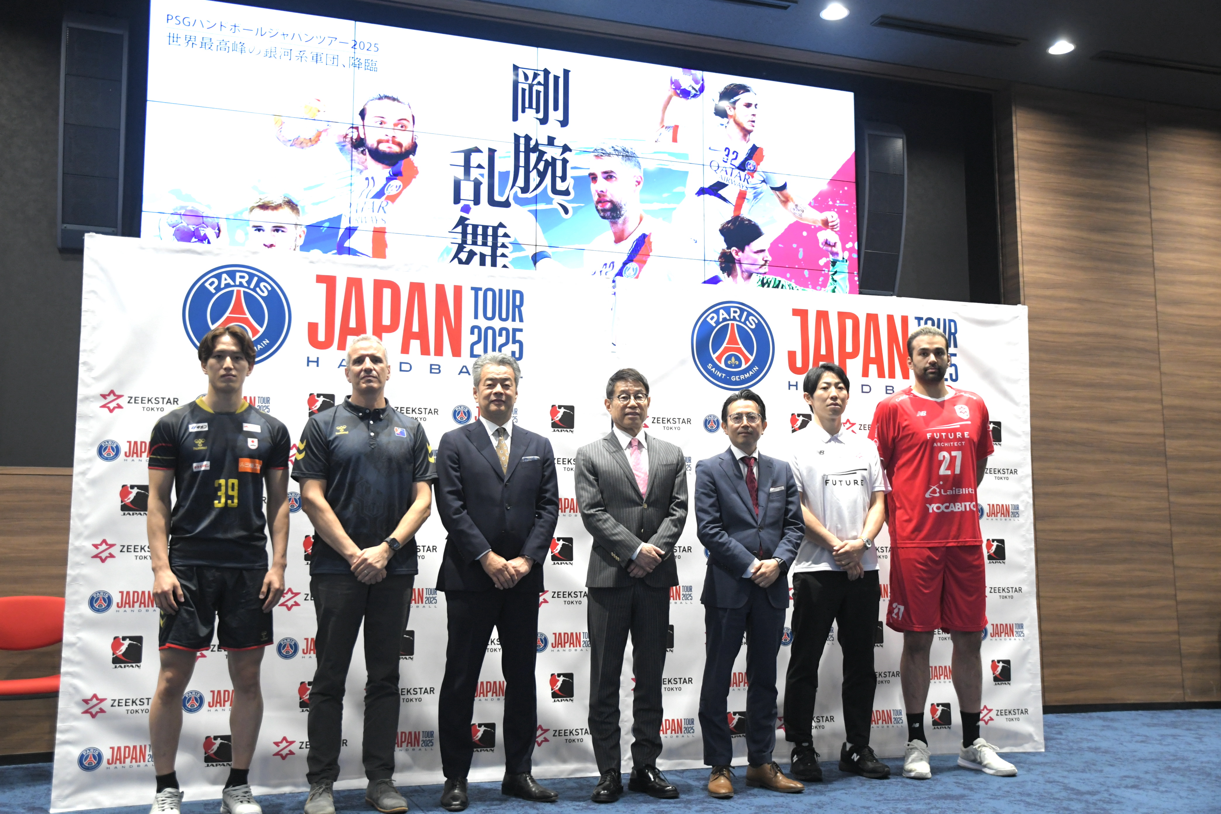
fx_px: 1119
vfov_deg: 40.0
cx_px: 610
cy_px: 407
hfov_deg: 57.2
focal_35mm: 33
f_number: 3
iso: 2000
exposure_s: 1/250
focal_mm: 22
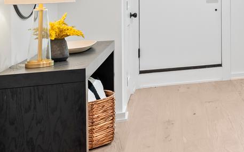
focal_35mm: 64
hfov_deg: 20.1
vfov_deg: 19.4
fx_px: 425
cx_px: 466
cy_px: -16
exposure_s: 1/20
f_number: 4
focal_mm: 14
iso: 800
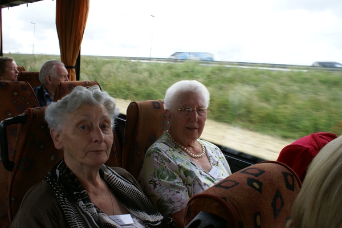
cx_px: 171
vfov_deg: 47.9
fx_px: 256
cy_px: 114
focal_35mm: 27
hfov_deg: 67.4
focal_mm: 18
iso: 100
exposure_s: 1/50
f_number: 6.3
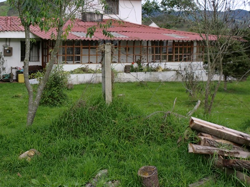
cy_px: 54
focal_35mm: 53
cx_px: 72
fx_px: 383
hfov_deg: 35.6
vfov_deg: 27.2
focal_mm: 6.3
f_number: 3.1
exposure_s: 1/125
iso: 64
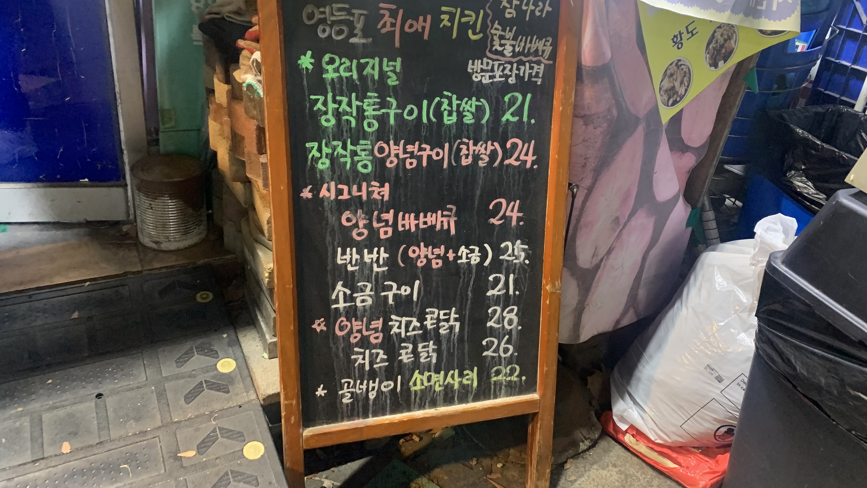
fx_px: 667
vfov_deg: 39.9
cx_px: 437
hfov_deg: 66.1
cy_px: 184
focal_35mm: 29
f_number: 1.8
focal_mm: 4.25
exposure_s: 1/40
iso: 320
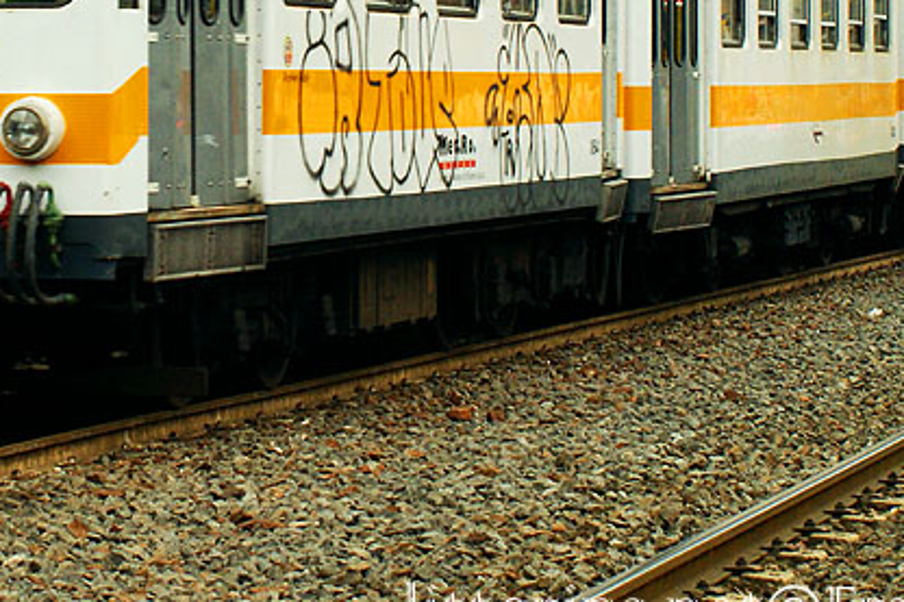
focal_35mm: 166
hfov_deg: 12.3
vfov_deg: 8.2
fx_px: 4172
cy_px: -46
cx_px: 159
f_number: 6.3
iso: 400
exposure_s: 1/250
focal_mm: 45
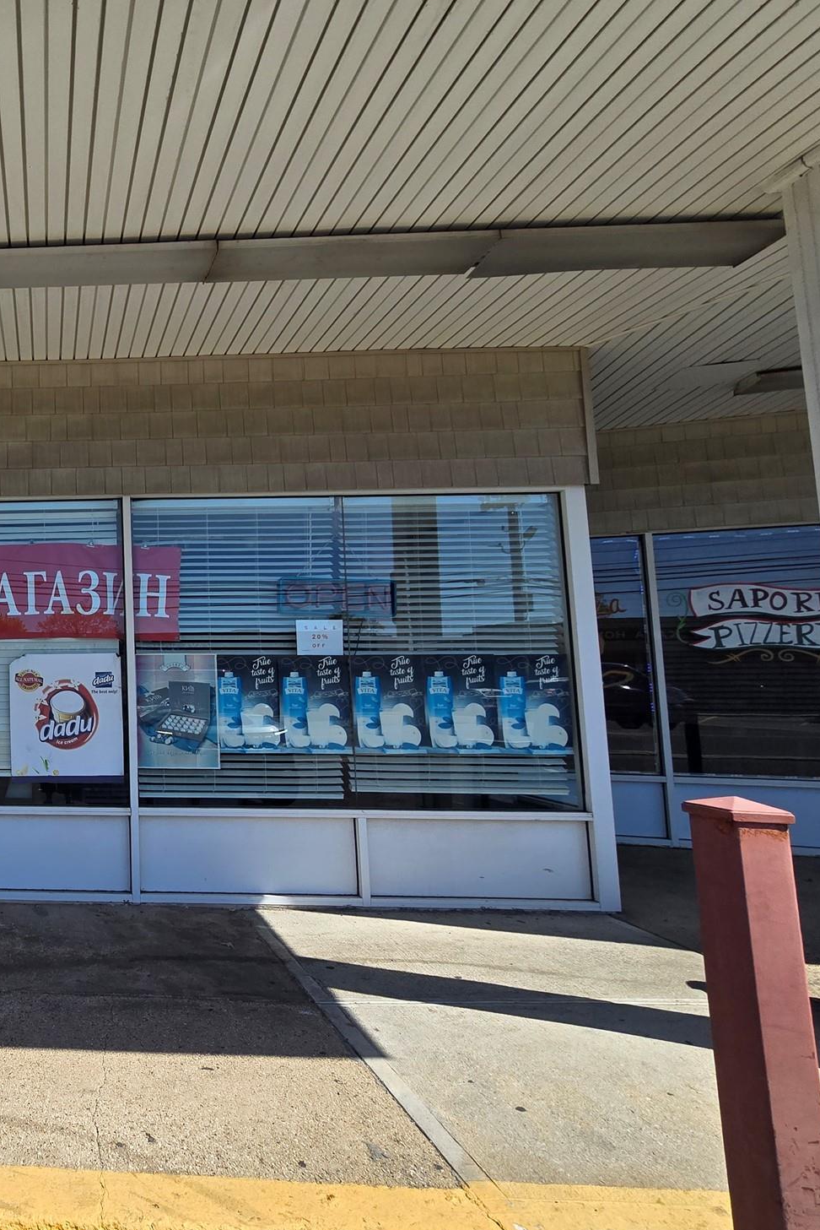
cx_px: 5
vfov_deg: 86.9
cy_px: 594
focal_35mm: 19
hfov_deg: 51.9
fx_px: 649
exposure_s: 1/2000
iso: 64
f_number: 2.2
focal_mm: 2.2
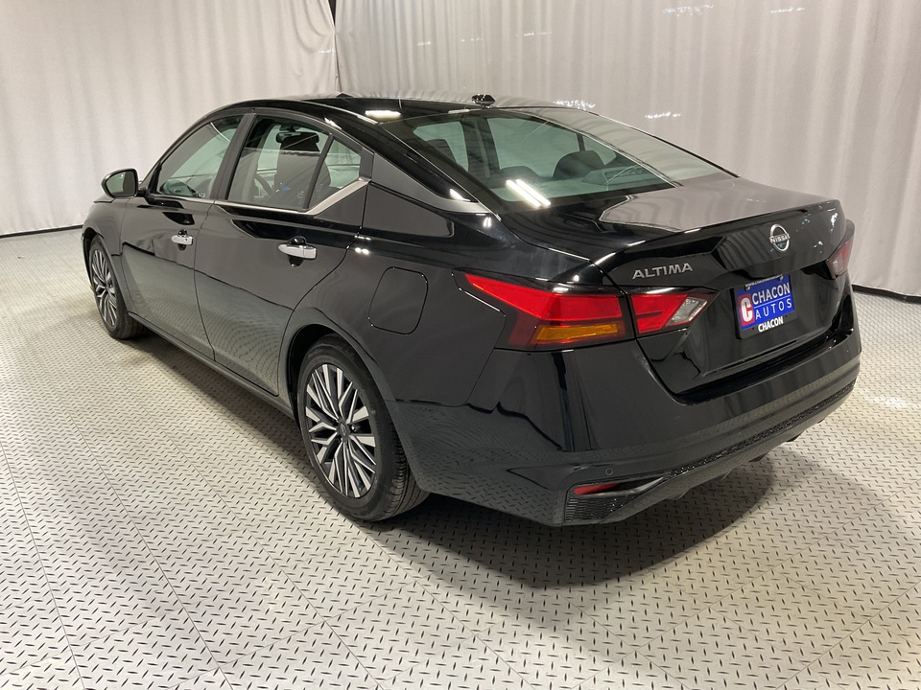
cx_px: 460
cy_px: 345
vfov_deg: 48.2
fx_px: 772
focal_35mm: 29
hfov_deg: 61.7
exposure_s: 1/60
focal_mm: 3
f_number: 1.8
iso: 100
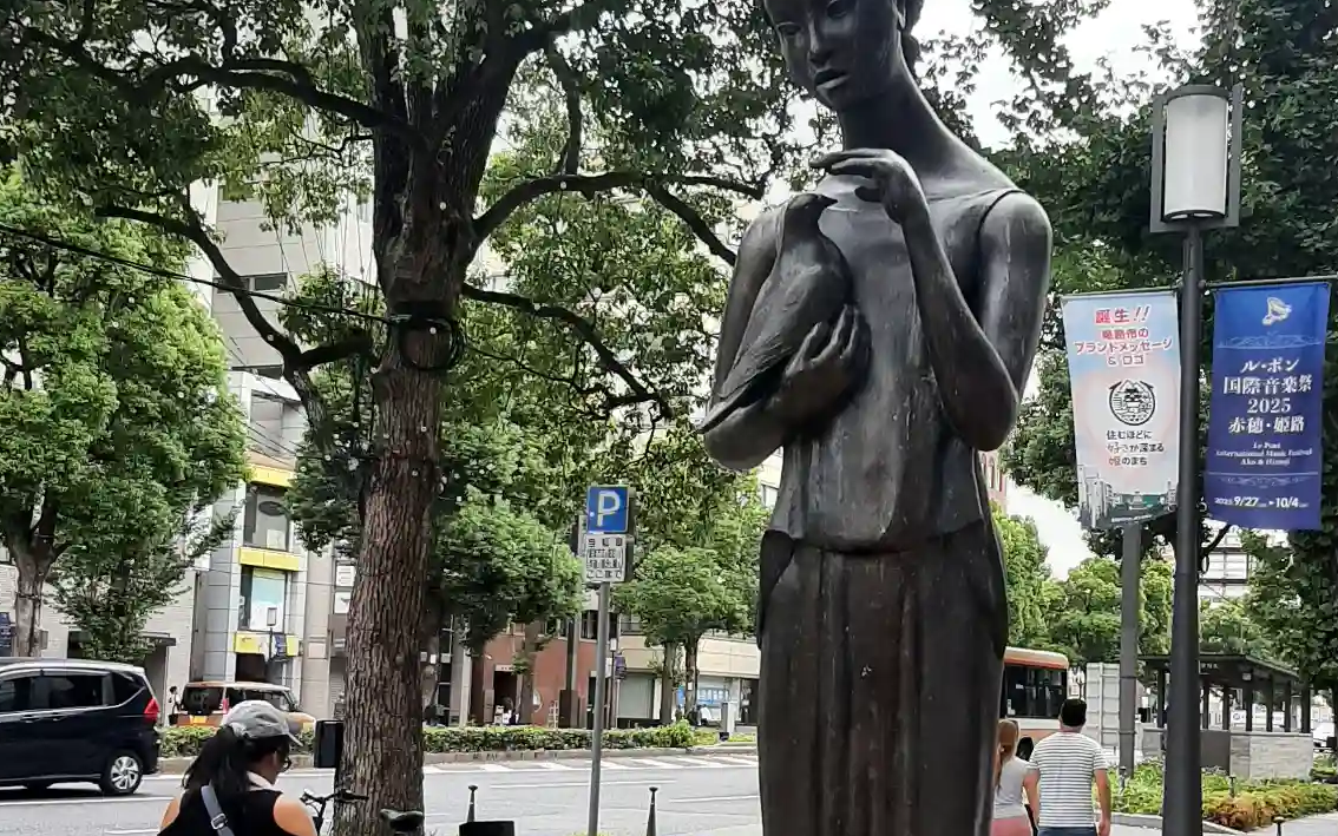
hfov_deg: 40.7
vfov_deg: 26.2
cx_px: 841
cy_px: 572
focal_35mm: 49
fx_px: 1787
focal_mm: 3.93
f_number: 1.7
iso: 40
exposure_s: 1/386
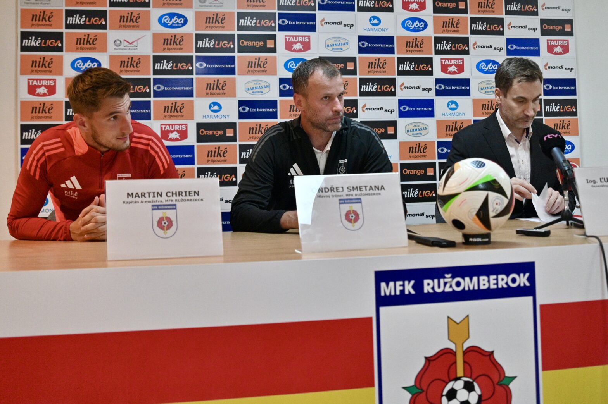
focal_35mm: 35
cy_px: 202
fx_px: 591
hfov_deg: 54.5
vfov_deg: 37.8
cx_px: 304
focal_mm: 35
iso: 2500
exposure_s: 1/1250
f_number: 2.8
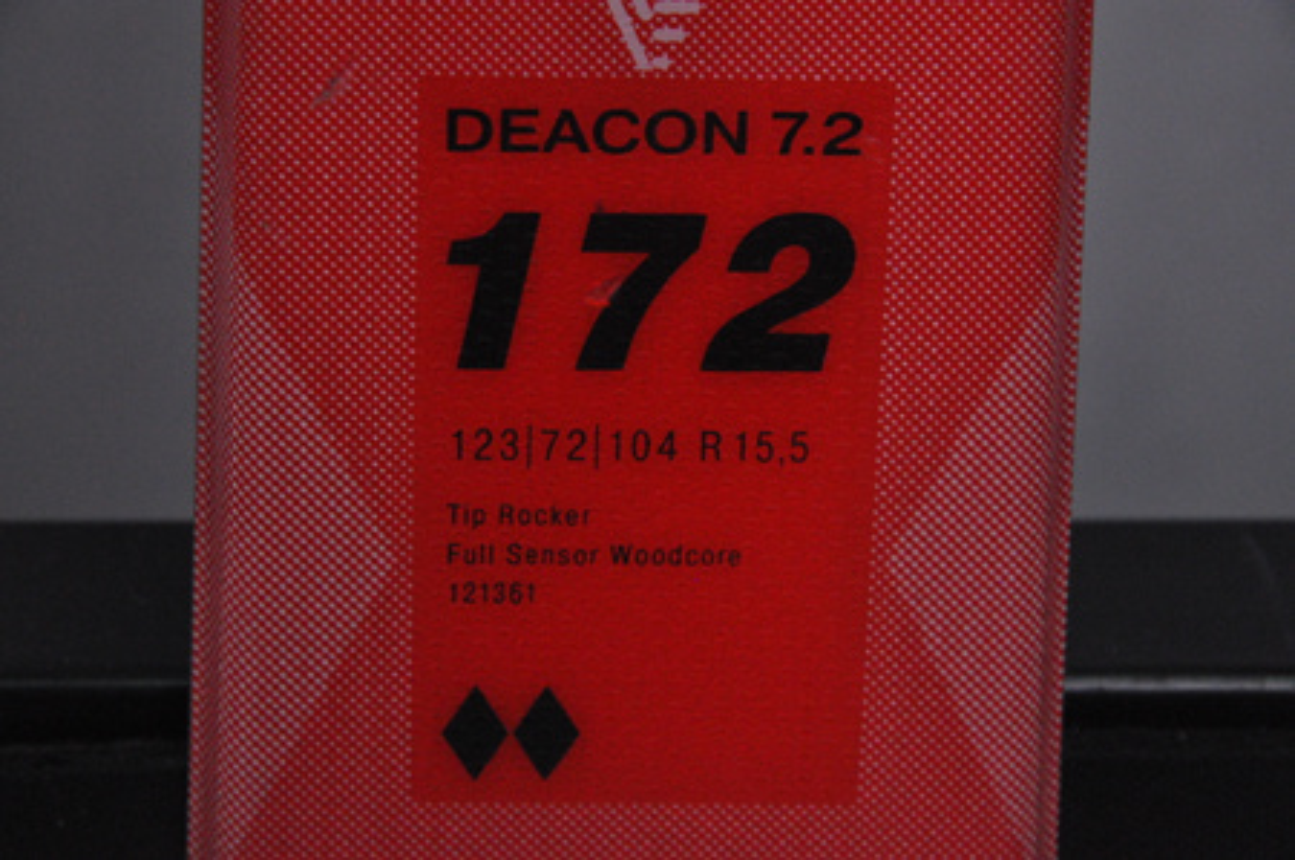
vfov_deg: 8.7
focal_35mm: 158
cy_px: 430
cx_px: 648
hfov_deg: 13.1
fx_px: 5659
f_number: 9.5
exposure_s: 1/125
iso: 3200
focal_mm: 105
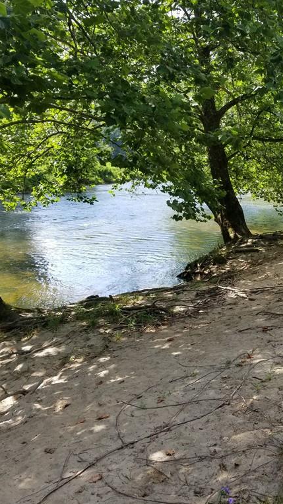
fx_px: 507
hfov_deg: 30.3
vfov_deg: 52.8
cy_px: 252
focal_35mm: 38
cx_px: 232
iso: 50
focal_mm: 4.25
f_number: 1.7
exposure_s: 1/634
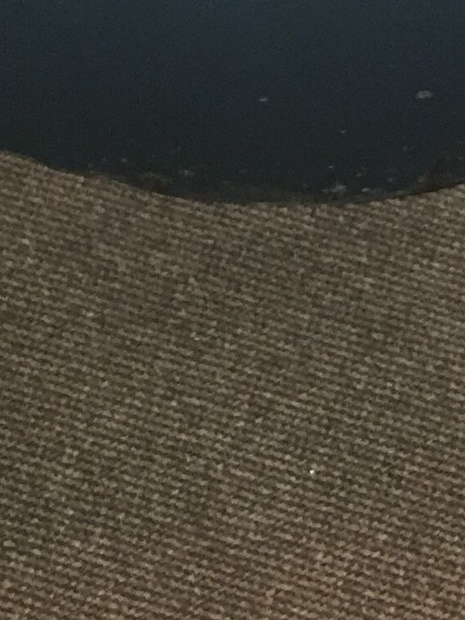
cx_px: 307
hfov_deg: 11.7
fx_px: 2257
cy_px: -391
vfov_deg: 14.3
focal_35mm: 126
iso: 160
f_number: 2.2
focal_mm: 4.15
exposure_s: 1/17
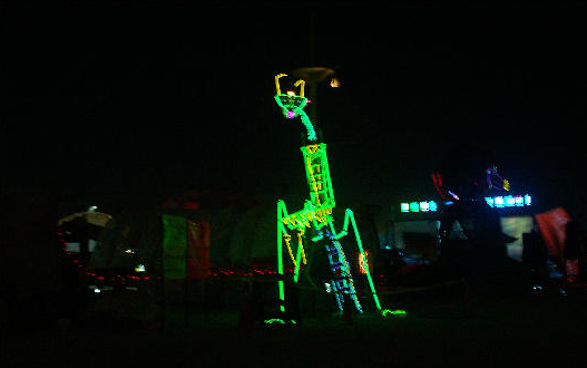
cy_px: 222
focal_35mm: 45
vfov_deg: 28.6
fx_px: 720
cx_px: 294
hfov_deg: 44.3
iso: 200
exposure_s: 1
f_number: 2.8
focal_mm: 11.02
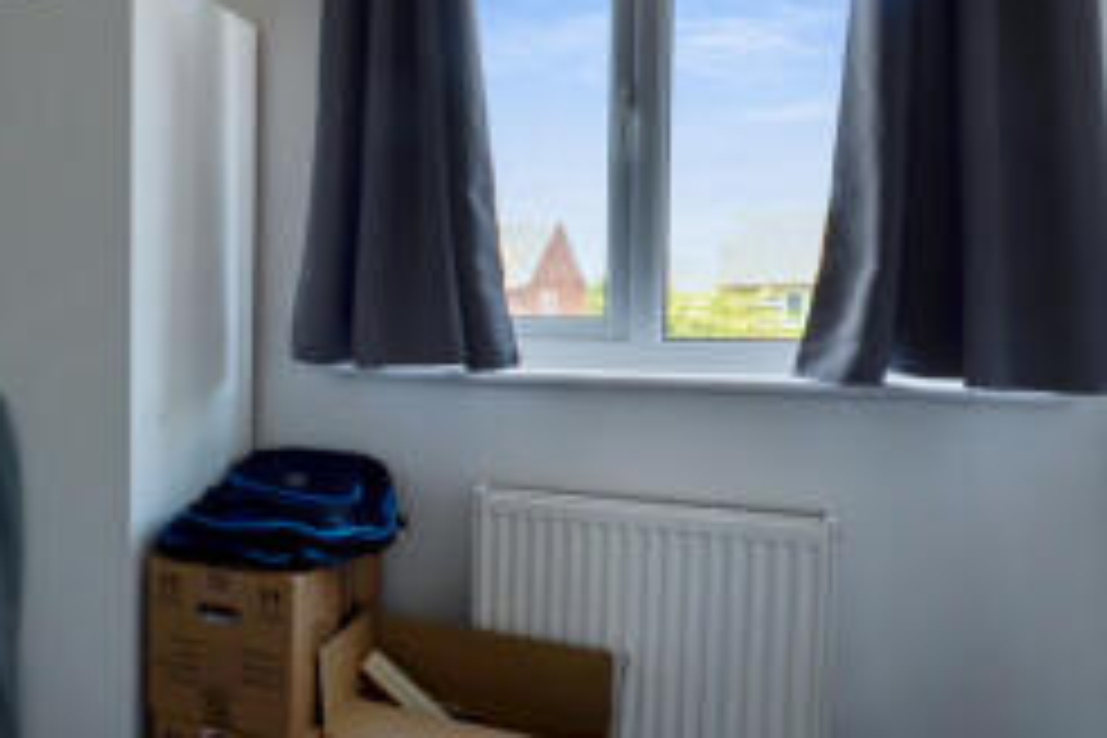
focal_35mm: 29
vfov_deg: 44.9
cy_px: 335
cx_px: 90
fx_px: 892
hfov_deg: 54.5
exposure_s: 1/80
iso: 400
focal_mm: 10
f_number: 7.1
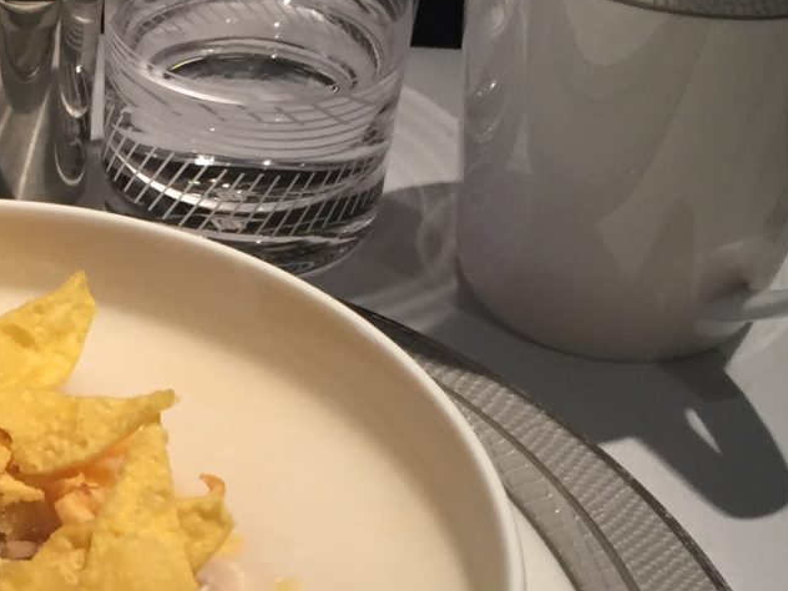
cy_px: 483
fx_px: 2140
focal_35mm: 94
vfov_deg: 15.6
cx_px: -65
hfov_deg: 20.0
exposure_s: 1/33
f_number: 2.2
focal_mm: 4.15
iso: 125
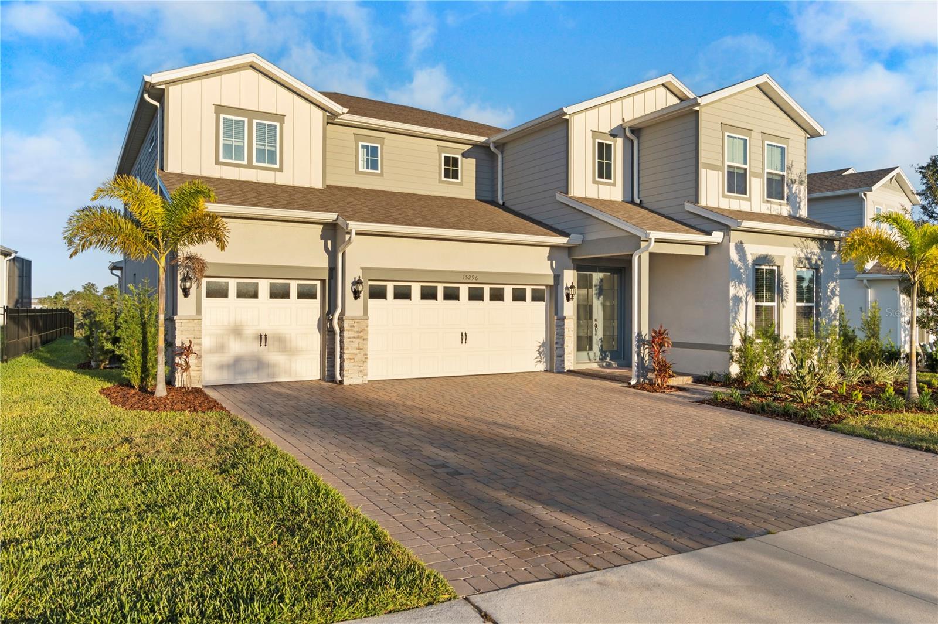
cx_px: 469
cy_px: 312
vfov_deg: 53.1
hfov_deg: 73.8
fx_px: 625
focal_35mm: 24
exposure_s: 1/50
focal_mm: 16
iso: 100
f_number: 8
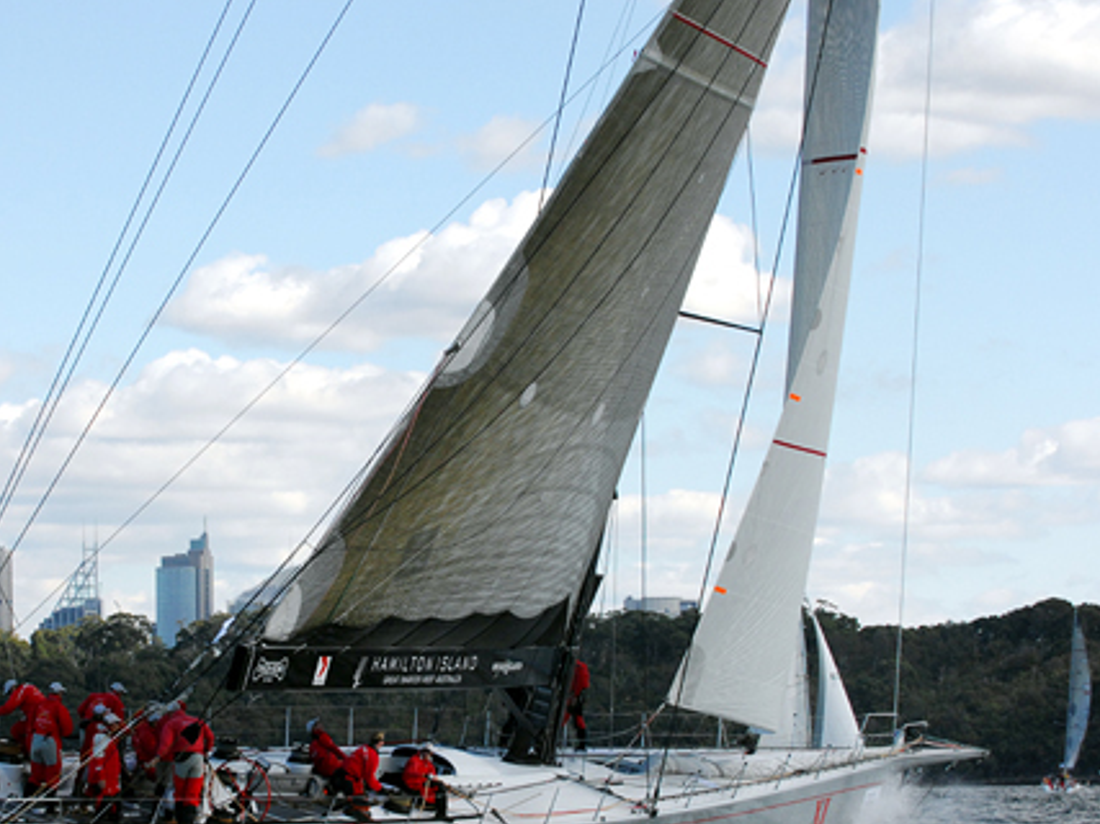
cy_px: 496
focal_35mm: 162
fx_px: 5146
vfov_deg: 9.2
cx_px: 376
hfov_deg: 12.2
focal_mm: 80
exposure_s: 1/1000
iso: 400
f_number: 5.3
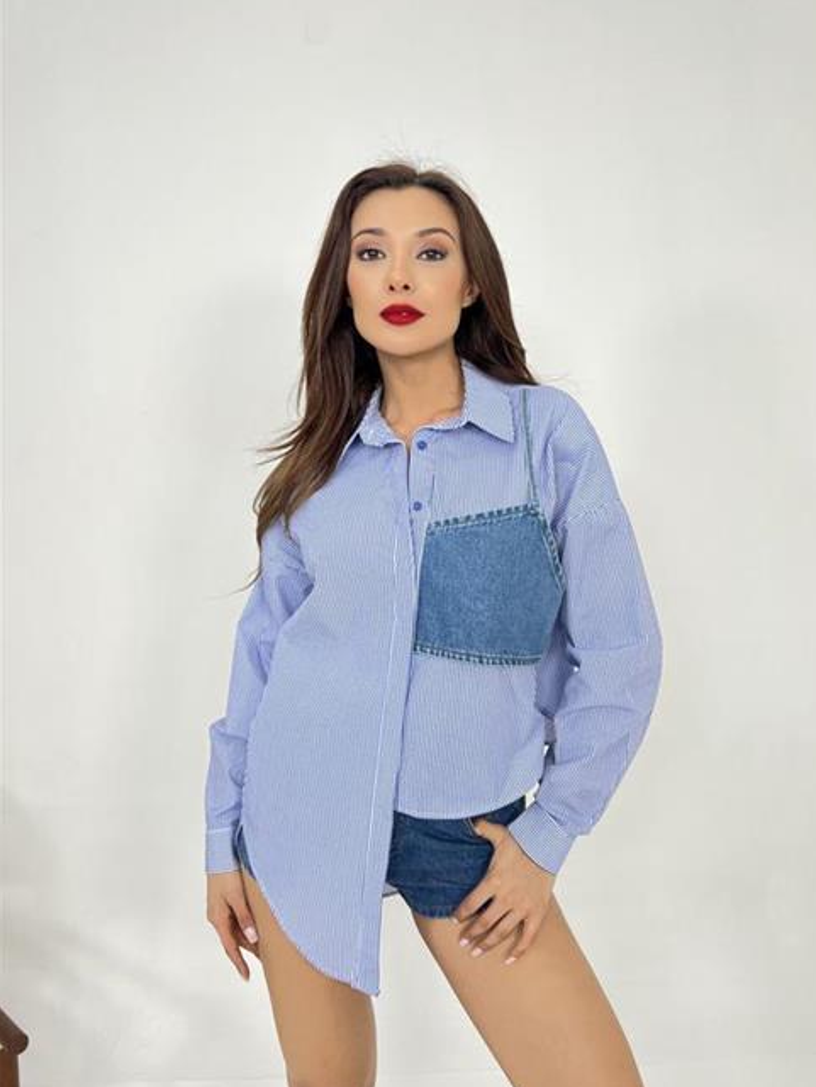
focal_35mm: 27
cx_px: 422
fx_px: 848
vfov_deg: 65.3
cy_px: 548
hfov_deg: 51.4
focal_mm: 5.7
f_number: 1.5
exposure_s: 1/121
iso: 80
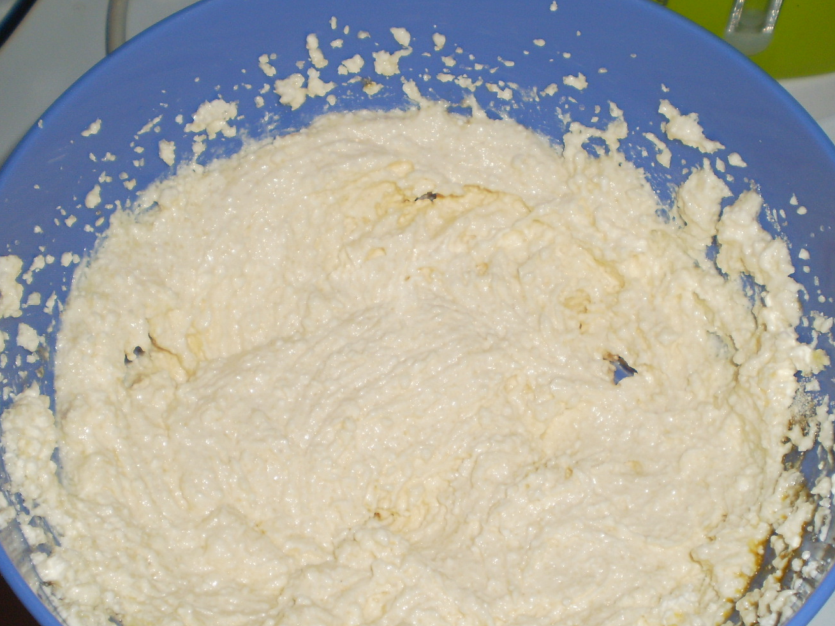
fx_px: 1061
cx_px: 455
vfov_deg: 32.8
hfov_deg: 42.9
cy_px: 361
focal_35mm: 44
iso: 125
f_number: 3.1
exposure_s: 1/30
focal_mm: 6.3
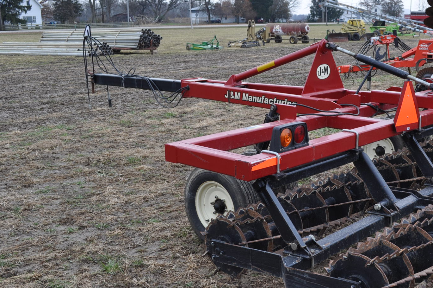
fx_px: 565
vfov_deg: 28.5
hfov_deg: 41.1
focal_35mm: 47
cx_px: 306
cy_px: 173
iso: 200
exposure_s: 1/200
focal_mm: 20
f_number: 7.1
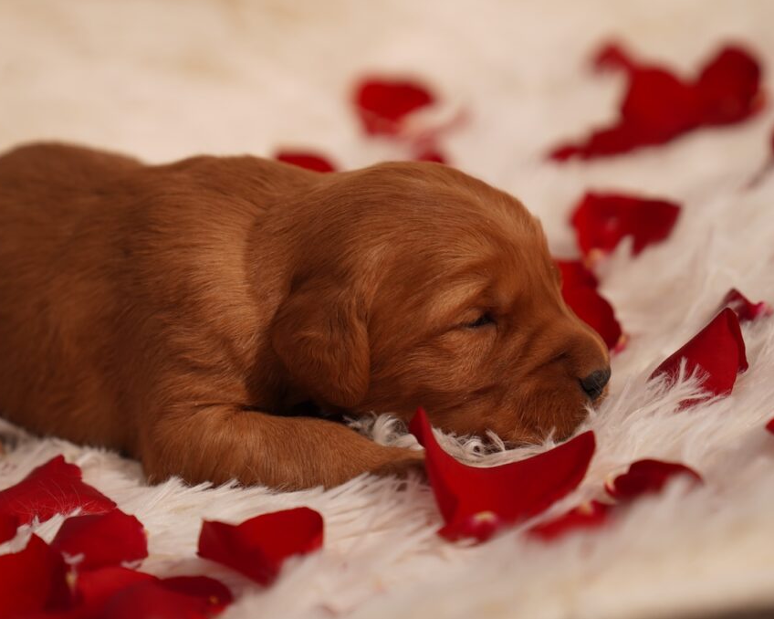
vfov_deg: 18.1
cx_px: 367
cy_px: 309
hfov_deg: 22.5
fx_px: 1947
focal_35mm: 85
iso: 50
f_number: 3.2
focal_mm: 50
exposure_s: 1/2000
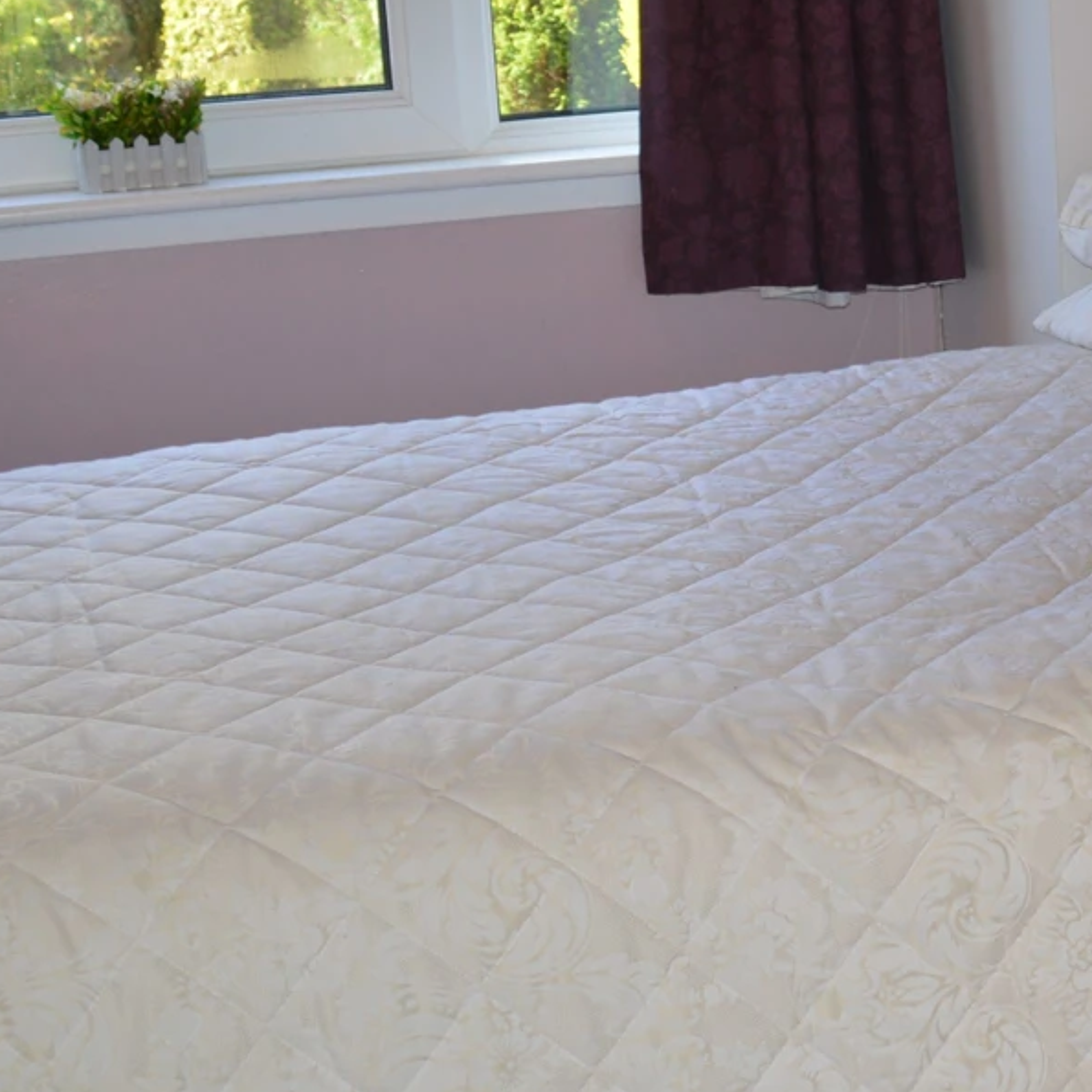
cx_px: 1208
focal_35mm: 74
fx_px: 2641
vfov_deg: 23.3
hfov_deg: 22.1
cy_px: 477
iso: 100
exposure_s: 1/60
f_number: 3.5
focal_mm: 18
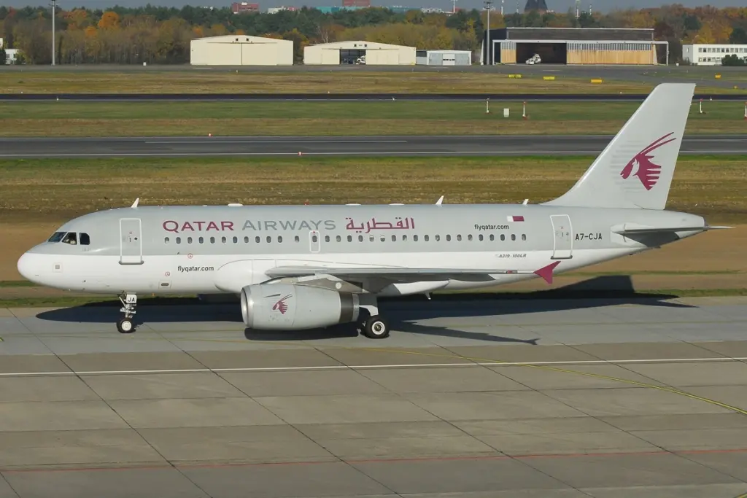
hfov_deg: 17.1
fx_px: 2490
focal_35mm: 120
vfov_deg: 11.4
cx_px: 374
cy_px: 249
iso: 100
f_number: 8
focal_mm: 80
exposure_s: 1/350
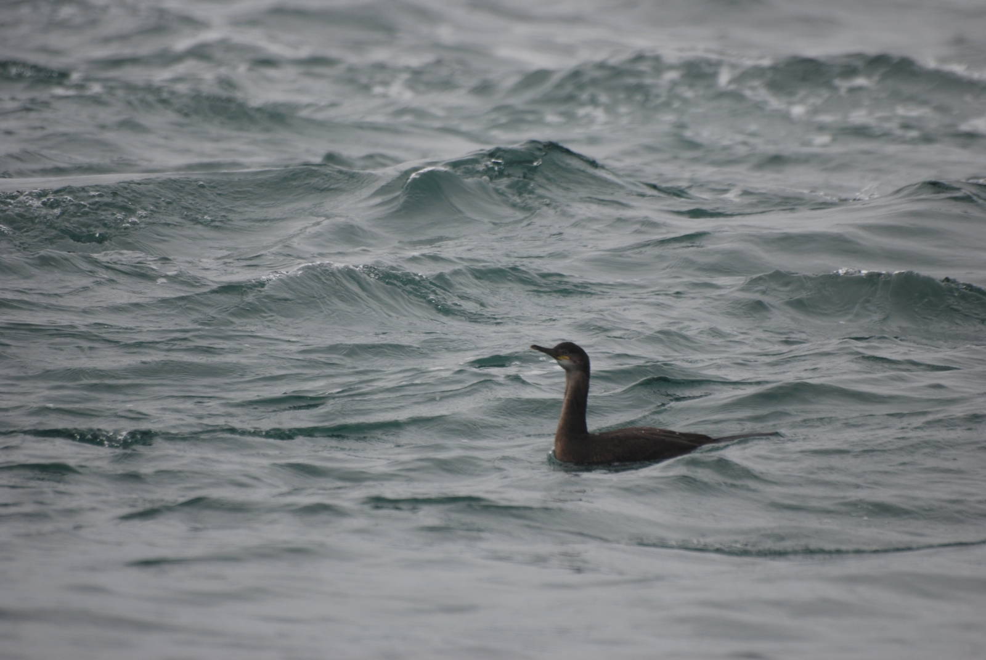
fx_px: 12339
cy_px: 330
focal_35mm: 450
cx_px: 493
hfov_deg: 4.6
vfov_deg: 3.1
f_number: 5.6
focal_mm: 300
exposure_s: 1/800
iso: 200
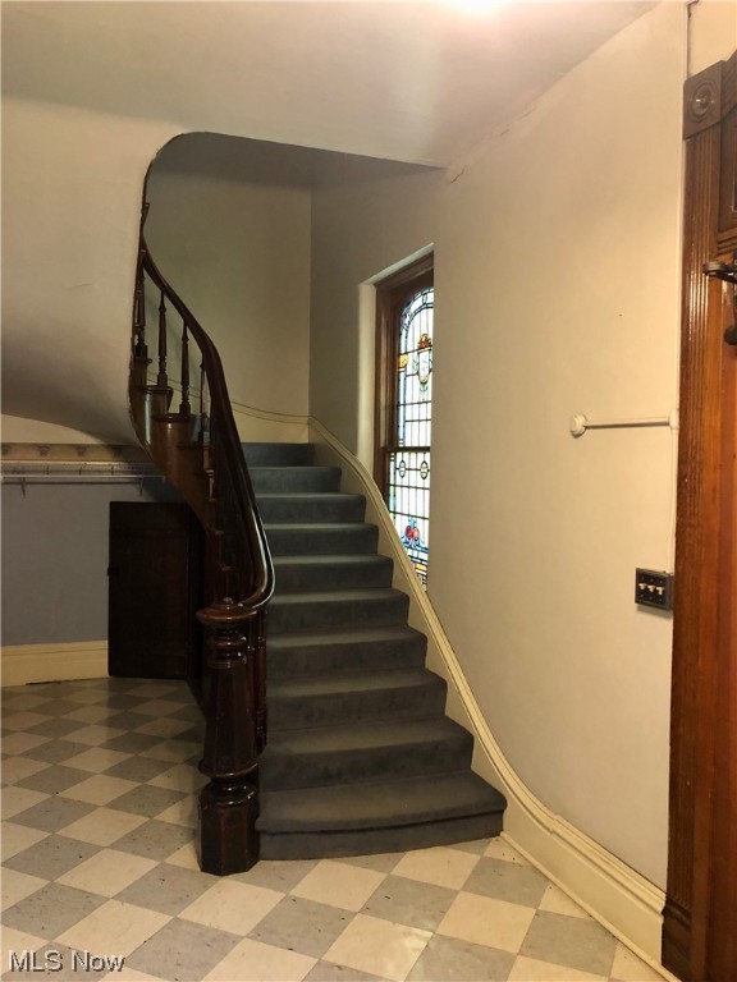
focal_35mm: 28
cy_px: 491
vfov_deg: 63.4
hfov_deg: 49.7
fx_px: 795
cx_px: 368
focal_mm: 4
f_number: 1.8
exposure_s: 1/15
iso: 100
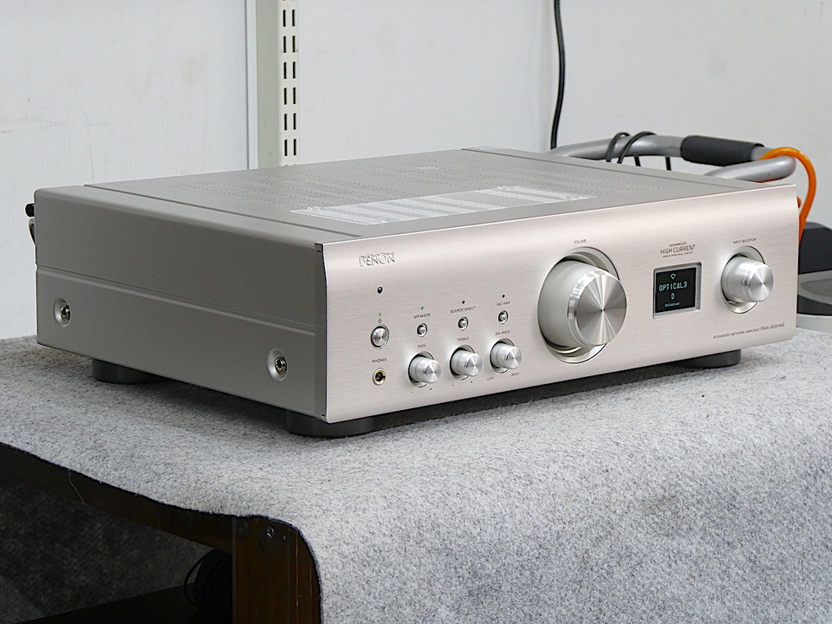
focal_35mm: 106
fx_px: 2548
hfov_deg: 18.5
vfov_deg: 14.0
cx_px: 416
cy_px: 312
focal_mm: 19
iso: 200
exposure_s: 1/13
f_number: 5.1
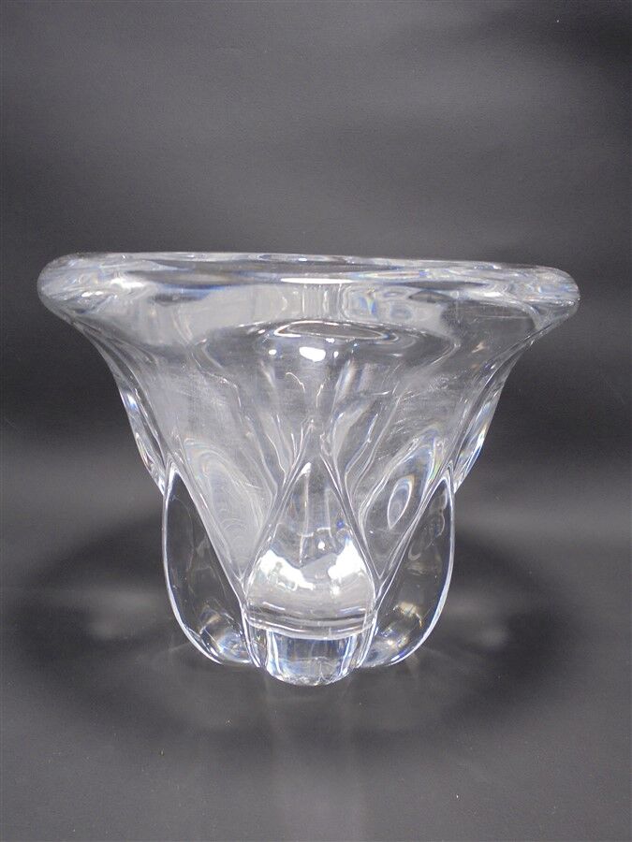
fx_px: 828
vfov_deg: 54.0
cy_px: 421
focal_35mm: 34
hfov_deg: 41.8
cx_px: 316
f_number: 4
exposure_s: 1/30
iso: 200
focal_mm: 6.1
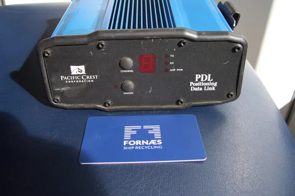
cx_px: 148
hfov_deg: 50.7
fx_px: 311
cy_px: 88
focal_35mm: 38
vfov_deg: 35.0
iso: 80
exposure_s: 1/400
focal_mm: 6
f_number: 2.7
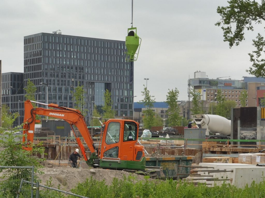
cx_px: 132
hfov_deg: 17.1
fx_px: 879
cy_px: 99
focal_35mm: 115
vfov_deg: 12.8
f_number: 7.1
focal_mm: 20.6
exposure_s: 1/125
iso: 100
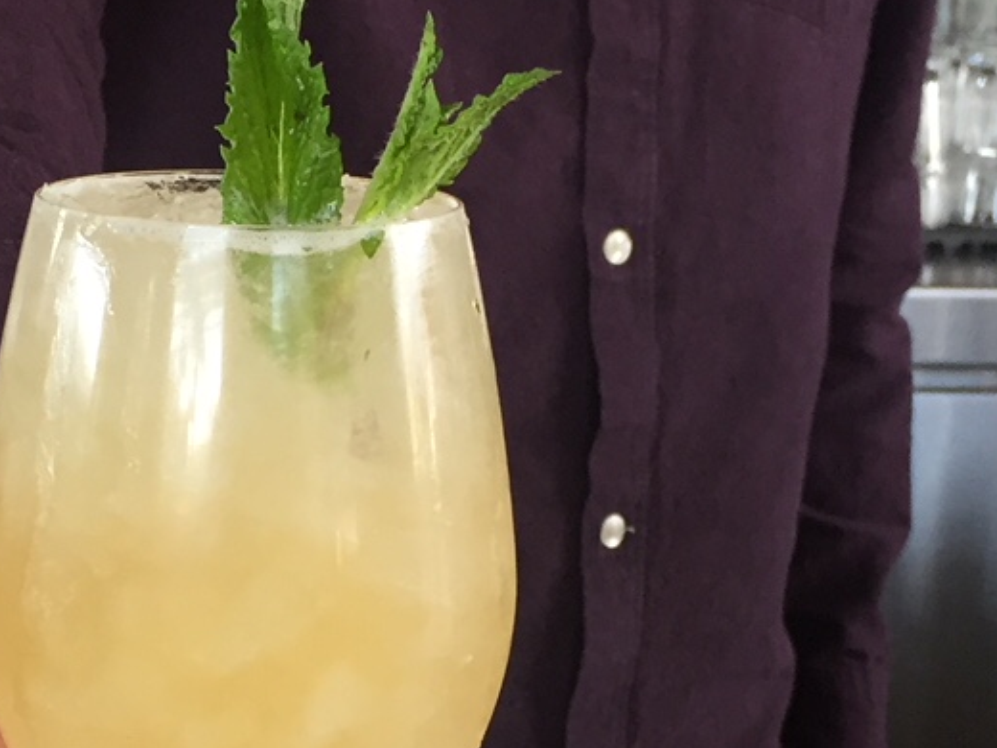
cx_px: 280
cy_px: 581
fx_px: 2621
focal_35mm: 91
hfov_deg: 21.4
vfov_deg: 16.1
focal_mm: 4.15
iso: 32
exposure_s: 1/30
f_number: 2.2
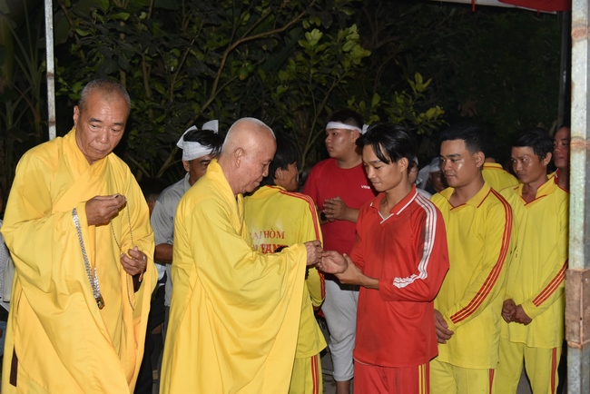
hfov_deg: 44.5
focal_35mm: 44
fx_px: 721
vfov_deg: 30.5
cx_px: 295
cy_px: 197
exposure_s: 1/60
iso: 640
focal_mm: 44
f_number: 4.5
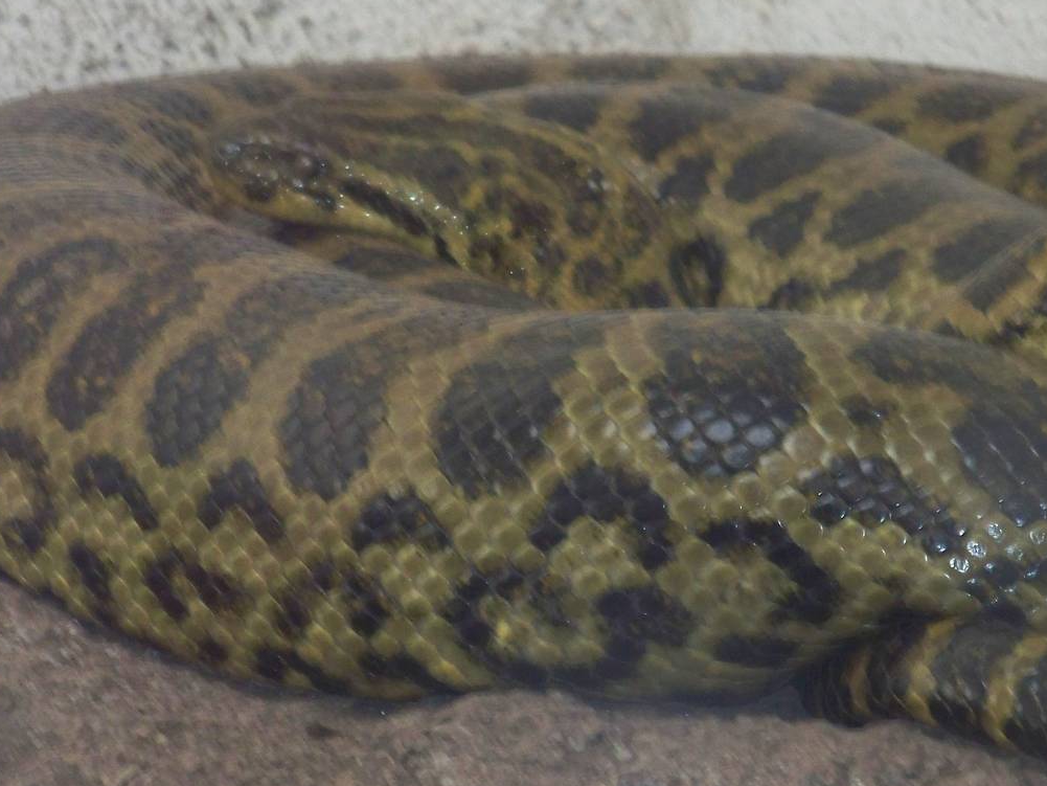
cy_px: 352
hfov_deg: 4.1
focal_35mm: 478
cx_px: 605
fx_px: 14459
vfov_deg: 3.1
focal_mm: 49.7
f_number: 4
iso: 200
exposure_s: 1/40
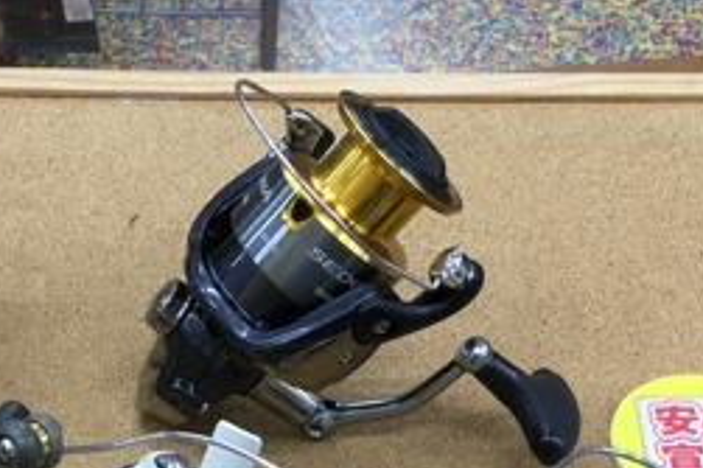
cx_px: 213
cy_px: 560
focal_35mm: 77
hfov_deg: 26.1
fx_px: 1503
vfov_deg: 16.9
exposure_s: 1/30
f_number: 2.4
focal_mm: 3.3
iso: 40
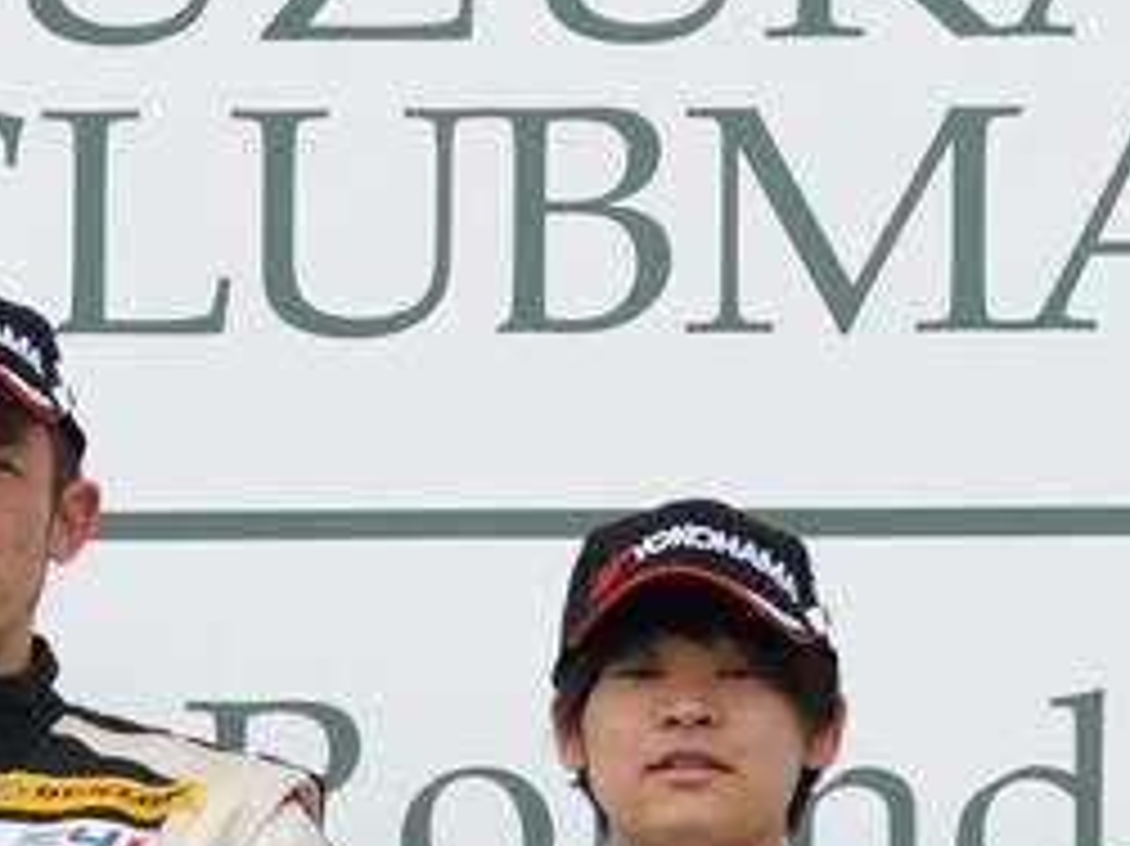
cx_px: 648
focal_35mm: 620
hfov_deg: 3.2
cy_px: 1107
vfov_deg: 2.4
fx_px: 20230
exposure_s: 1/350
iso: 400
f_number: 8
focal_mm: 180
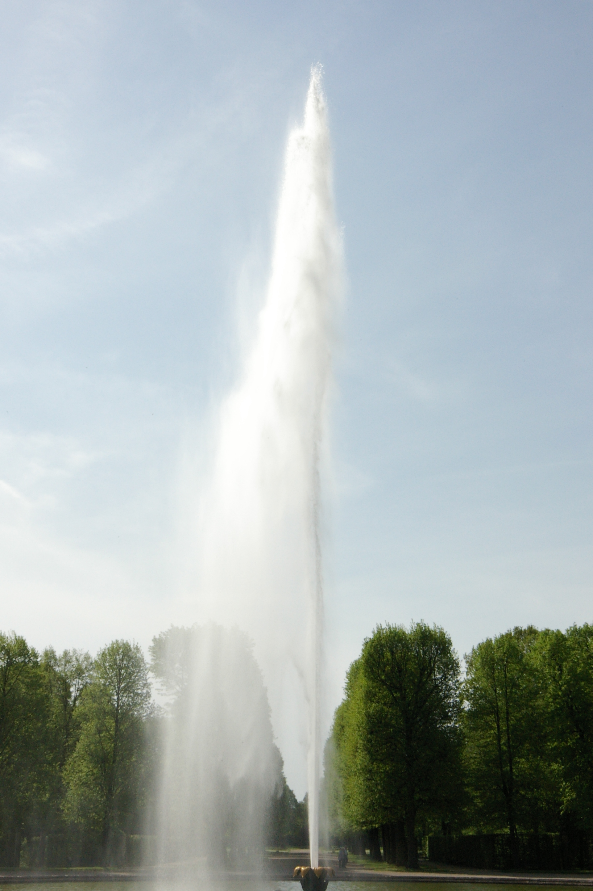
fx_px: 1089
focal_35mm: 44
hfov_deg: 30.4
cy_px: 499
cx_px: 278
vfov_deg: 44.5
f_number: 22
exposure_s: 1/400
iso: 800
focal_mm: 24
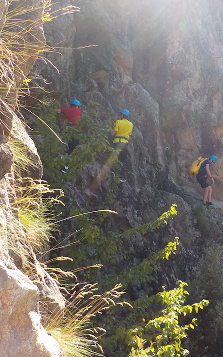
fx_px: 418
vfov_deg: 46.2
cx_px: 204
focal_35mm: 43
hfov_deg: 28.6
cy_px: 181
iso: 125
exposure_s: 1/250
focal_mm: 4.1
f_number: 3.3
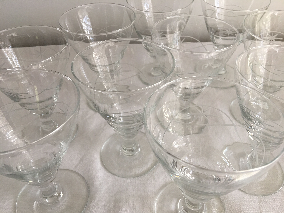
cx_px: 142
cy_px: 106
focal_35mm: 29
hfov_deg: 61.7
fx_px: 238
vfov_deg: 48.2
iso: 32
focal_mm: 4.15
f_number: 2.2
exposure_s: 1/33
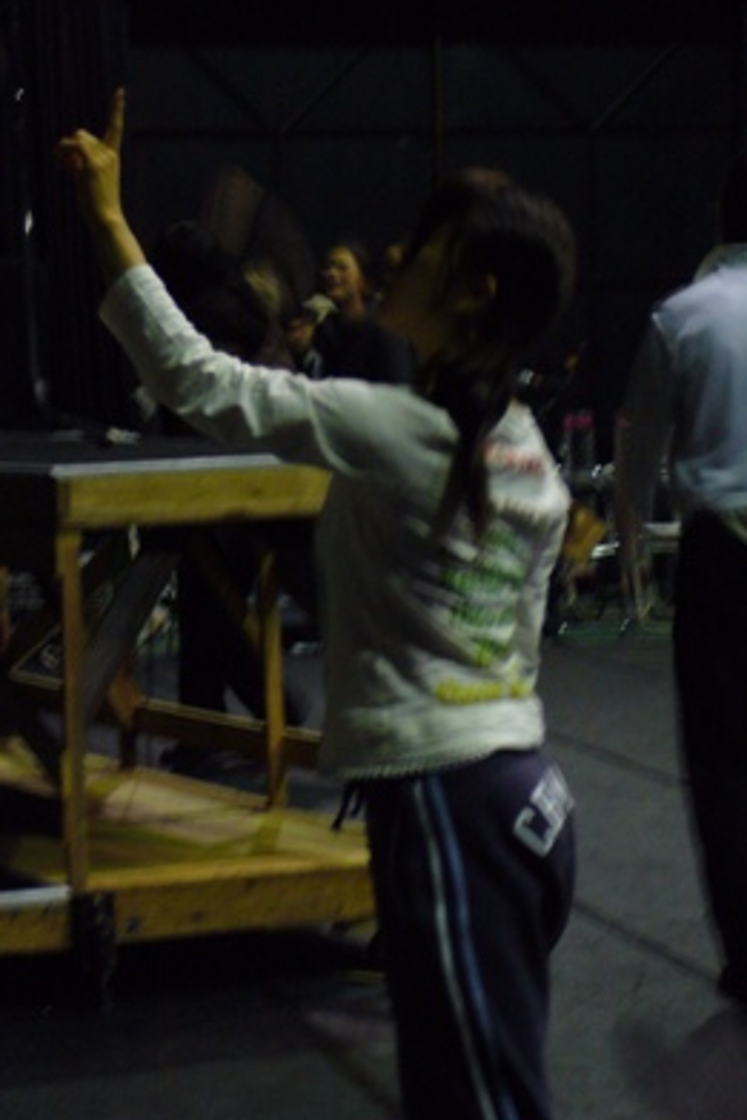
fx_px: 3669
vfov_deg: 17.3
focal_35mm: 118
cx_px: 325
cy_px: 576
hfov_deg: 11.6
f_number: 5
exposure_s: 1/8
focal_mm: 17.4
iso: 200
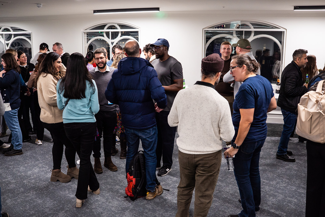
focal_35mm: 35
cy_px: 108
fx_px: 316
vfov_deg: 37.9
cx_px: 162
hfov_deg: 54.4
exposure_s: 1/160
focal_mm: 35
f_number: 4
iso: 1600
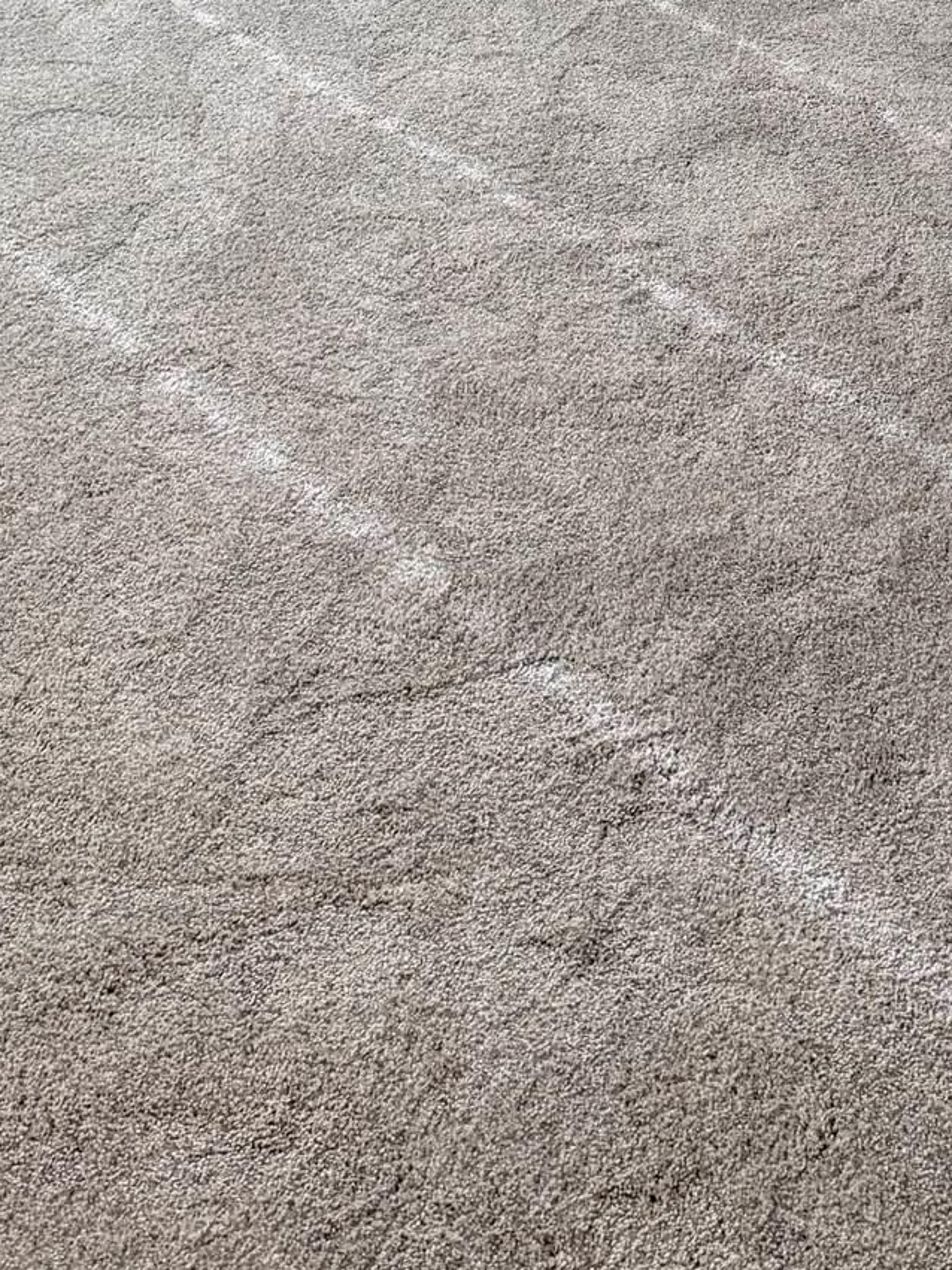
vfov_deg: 25.4
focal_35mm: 65
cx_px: 900
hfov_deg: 21.9
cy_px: -418
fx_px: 2384
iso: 200
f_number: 1.78
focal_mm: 6.76
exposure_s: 1/129
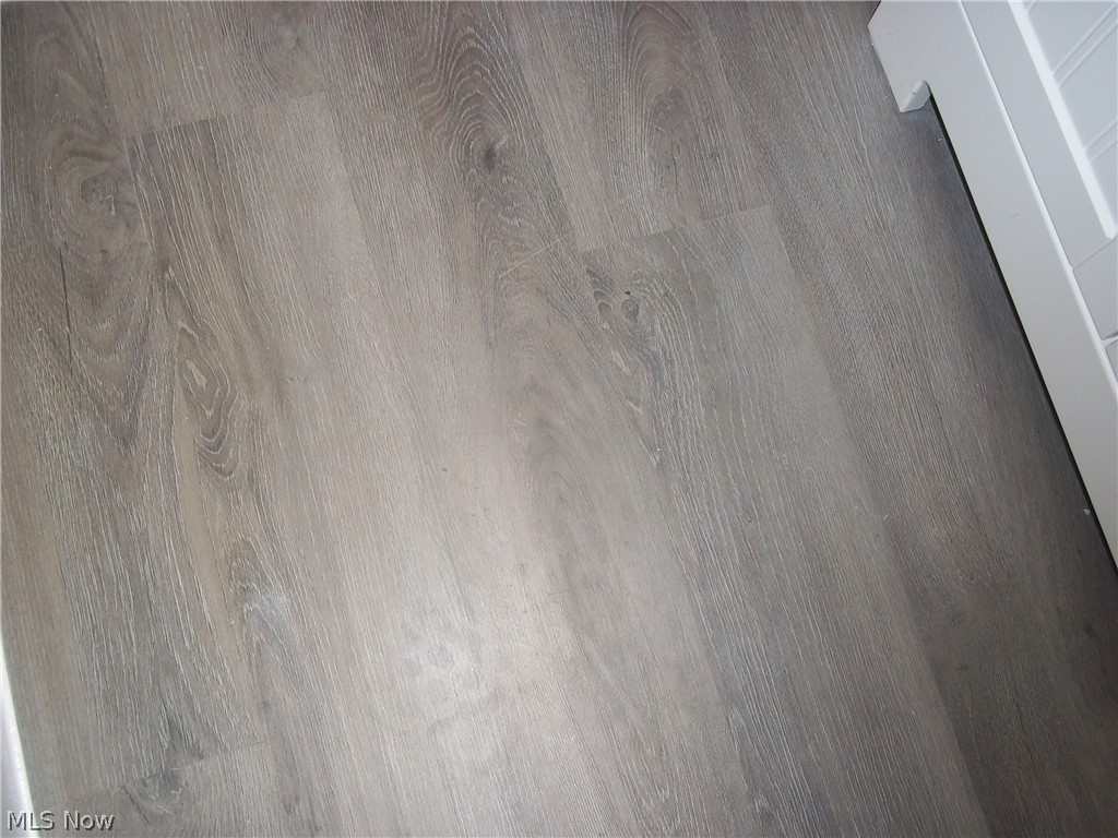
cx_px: 559
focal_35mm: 36
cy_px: 419
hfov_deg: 51.4
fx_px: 1163
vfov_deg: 39.7
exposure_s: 1/30
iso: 80
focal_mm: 6.5
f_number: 3.1
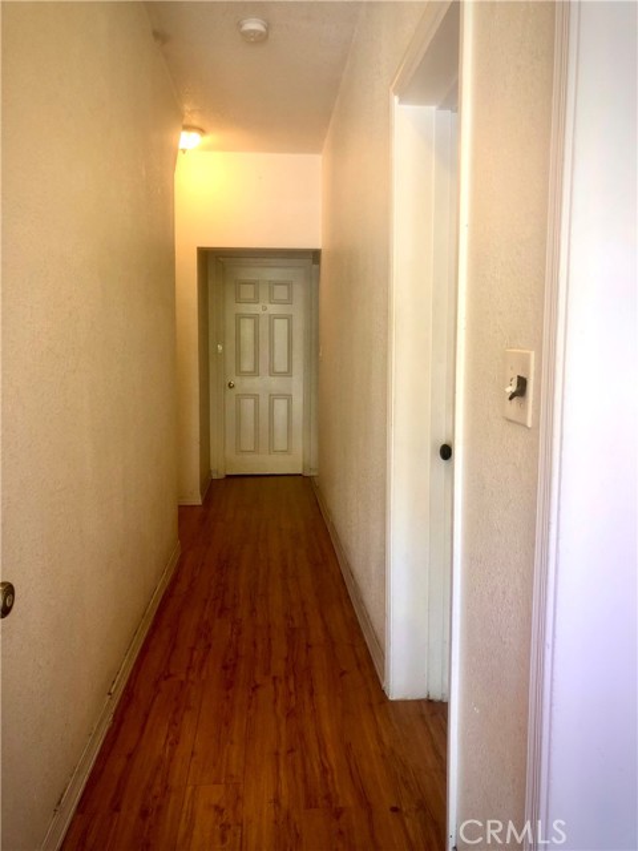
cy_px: 426
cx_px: 319
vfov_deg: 63.4
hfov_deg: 49.7
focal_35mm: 28
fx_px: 688
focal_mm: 4
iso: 40
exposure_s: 1/30
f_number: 1.8
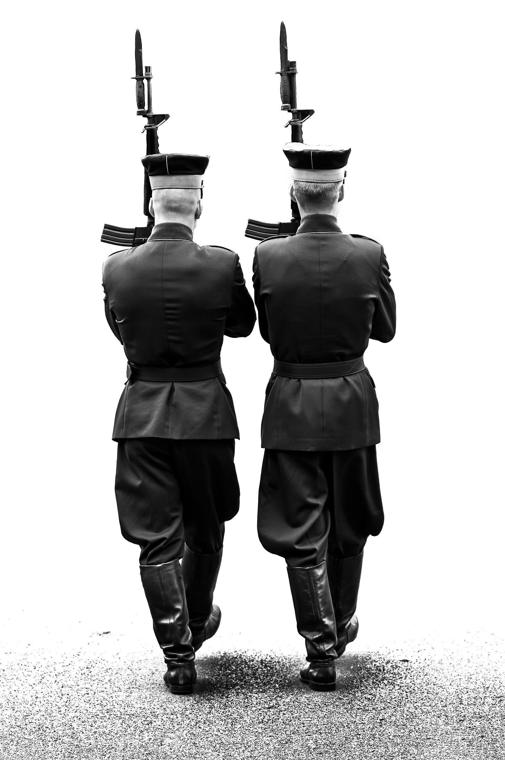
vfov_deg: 17.1
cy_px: 380
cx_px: 252
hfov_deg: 11.4
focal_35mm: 120
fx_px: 2531
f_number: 2.8
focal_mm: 80
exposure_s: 1/500
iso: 200
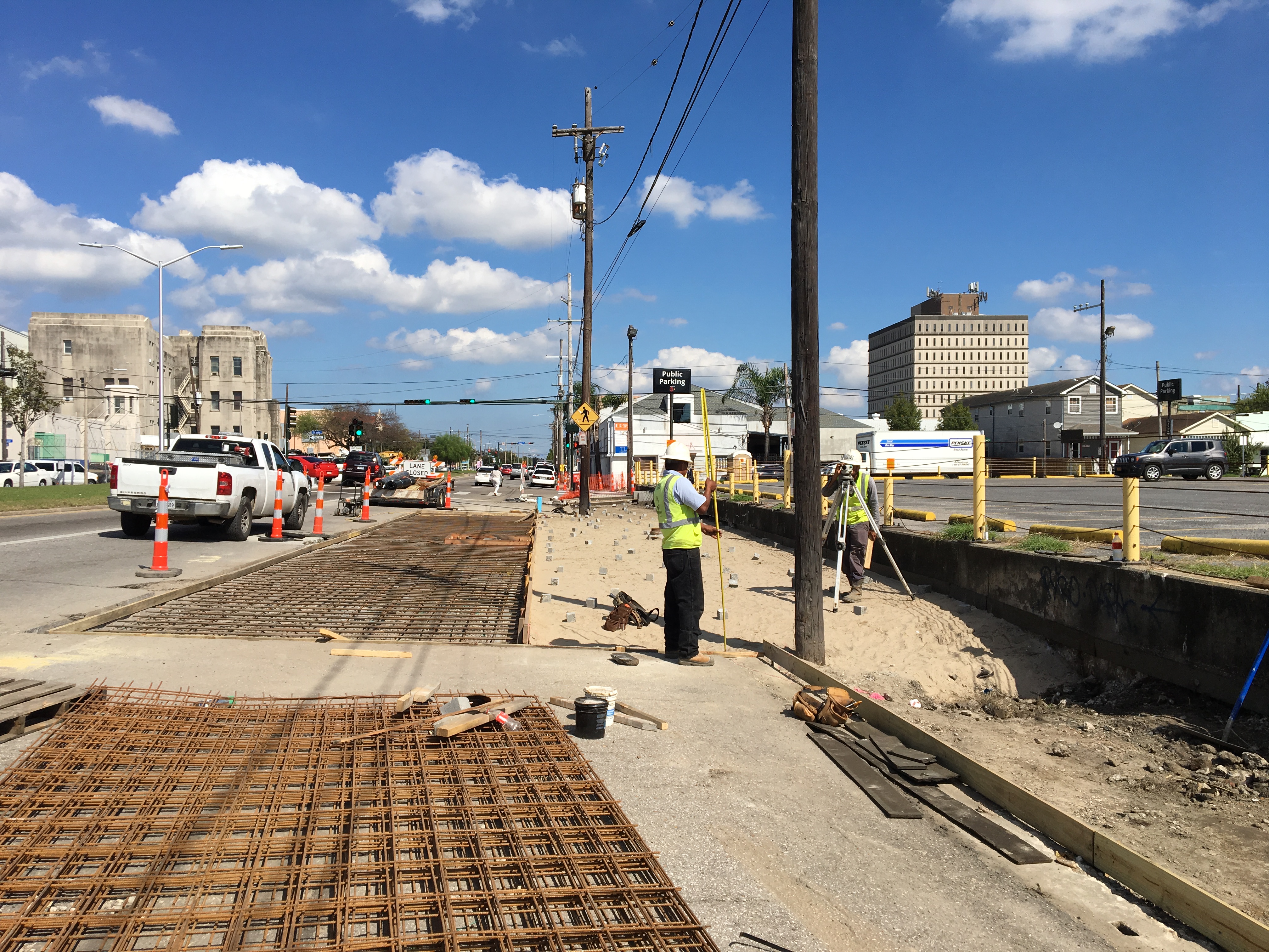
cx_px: 634
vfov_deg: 48.2
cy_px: 476
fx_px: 1063
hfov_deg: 61.7
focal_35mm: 29
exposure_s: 1/2481
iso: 25
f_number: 2.2
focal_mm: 4.15
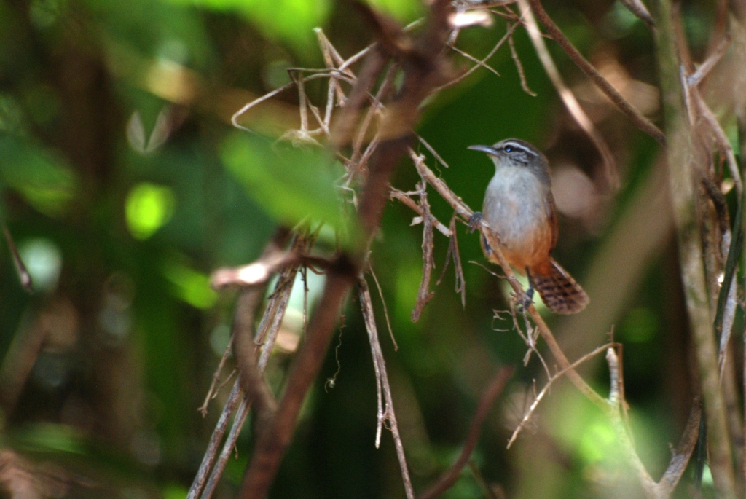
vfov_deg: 3.1
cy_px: 250
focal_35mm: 450
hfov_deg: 4.6
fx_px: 9334
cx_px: 373
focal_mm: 300
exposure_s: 1/160
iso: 400
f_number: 5.6
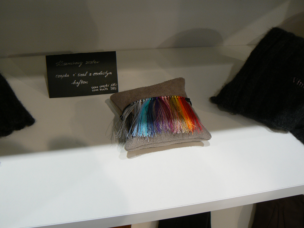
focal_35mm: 36
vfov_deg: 39.7
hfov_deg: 51.4
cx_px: 152
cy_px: 114
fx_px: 316
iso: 80
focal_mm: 6
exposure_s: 1/50
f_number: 3.2
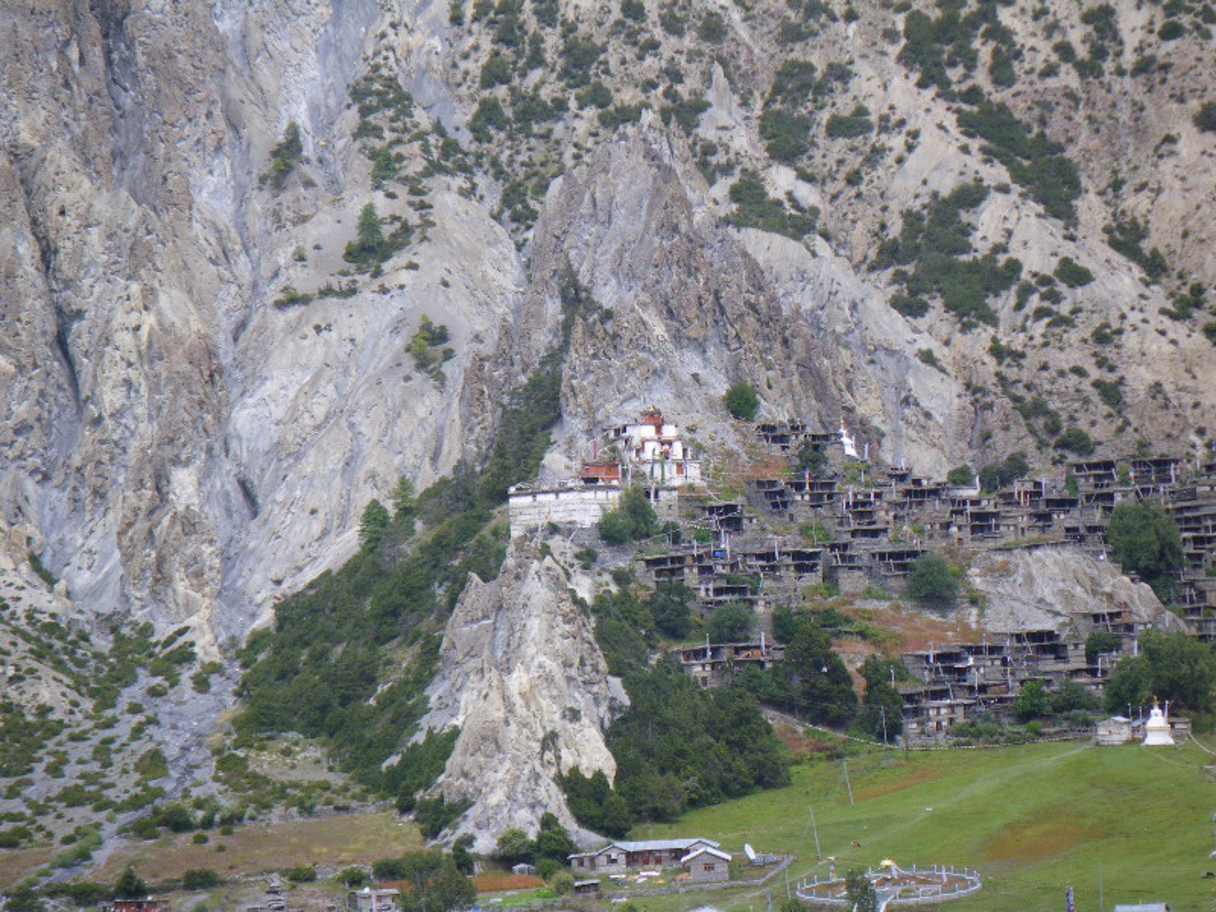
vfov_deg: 10.6
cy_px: 456
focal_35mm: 140
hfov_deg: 14.1
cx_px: 608
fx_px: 4918
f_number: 5.5
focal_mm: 25
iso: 125
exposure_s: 1/250
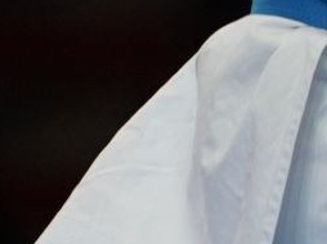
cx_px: 595
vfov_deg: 0.7
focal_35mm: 2046
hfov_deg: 1.0
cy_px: -375
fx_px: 19309
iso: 500
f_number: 2.8
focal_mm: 200
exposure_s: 1/200
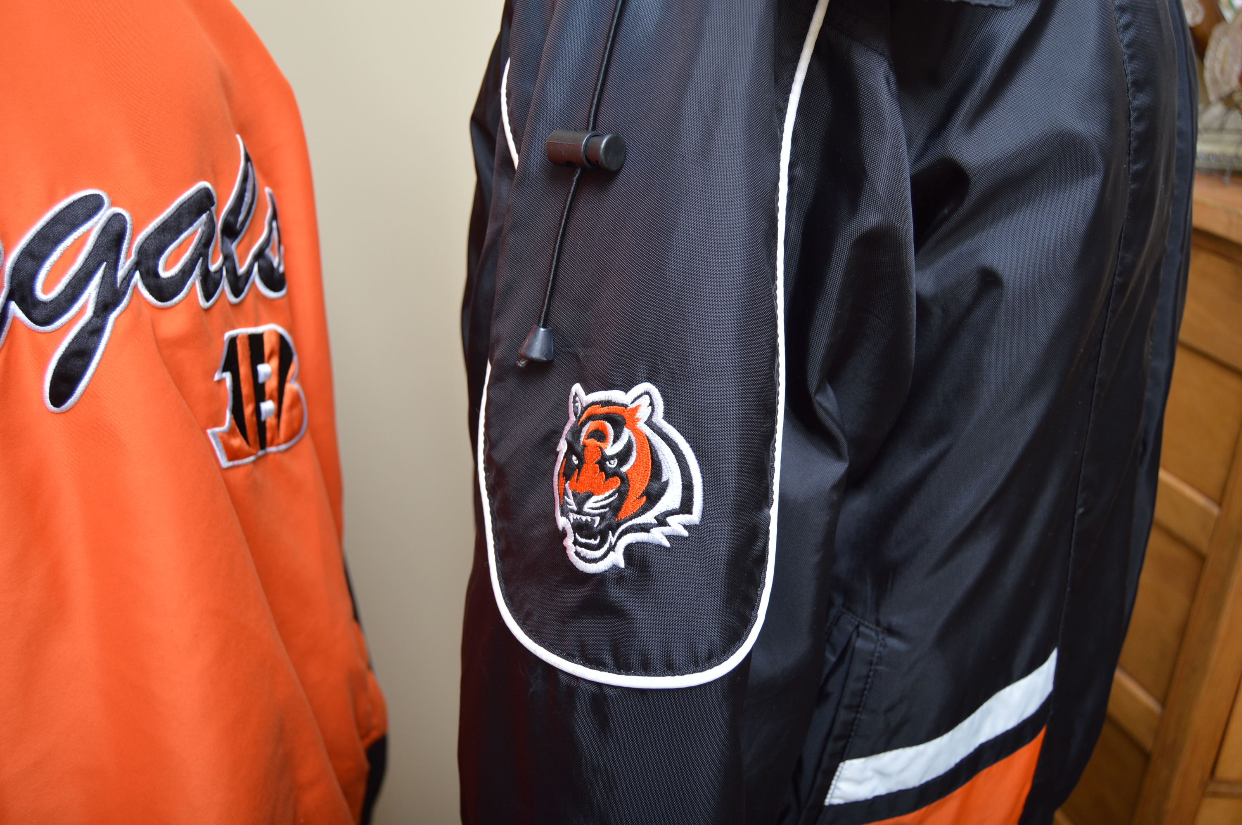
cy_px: 412
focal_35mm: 33
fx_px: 1137
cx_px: 621
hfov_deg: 57.3
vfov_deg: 39.9
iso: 200
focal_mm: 22
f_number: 3.5
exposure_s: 1/200
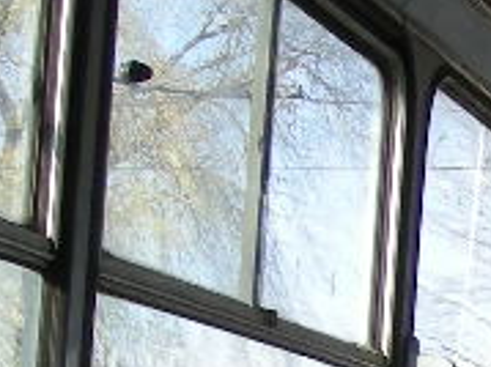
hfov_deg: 9.1
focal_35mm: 200
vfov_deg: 7.0
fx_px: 2835
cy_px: 844
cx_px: 1075
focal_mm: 5.7
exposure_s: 1/193
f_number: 2.8
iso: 50
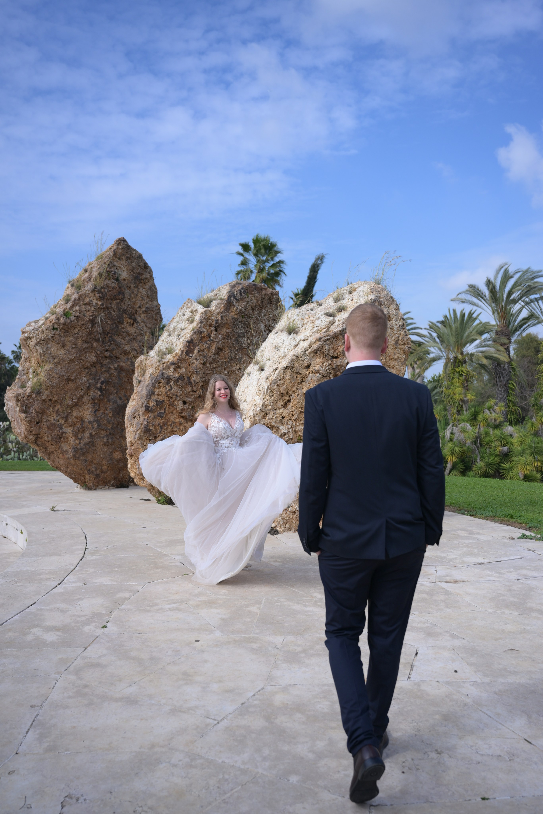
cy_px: 407
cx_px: 272
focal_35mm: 30
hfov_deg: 44.3
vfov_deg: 62.8
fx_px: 667
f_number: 3.5
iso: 125
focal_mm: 29.5
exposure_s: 1/2000
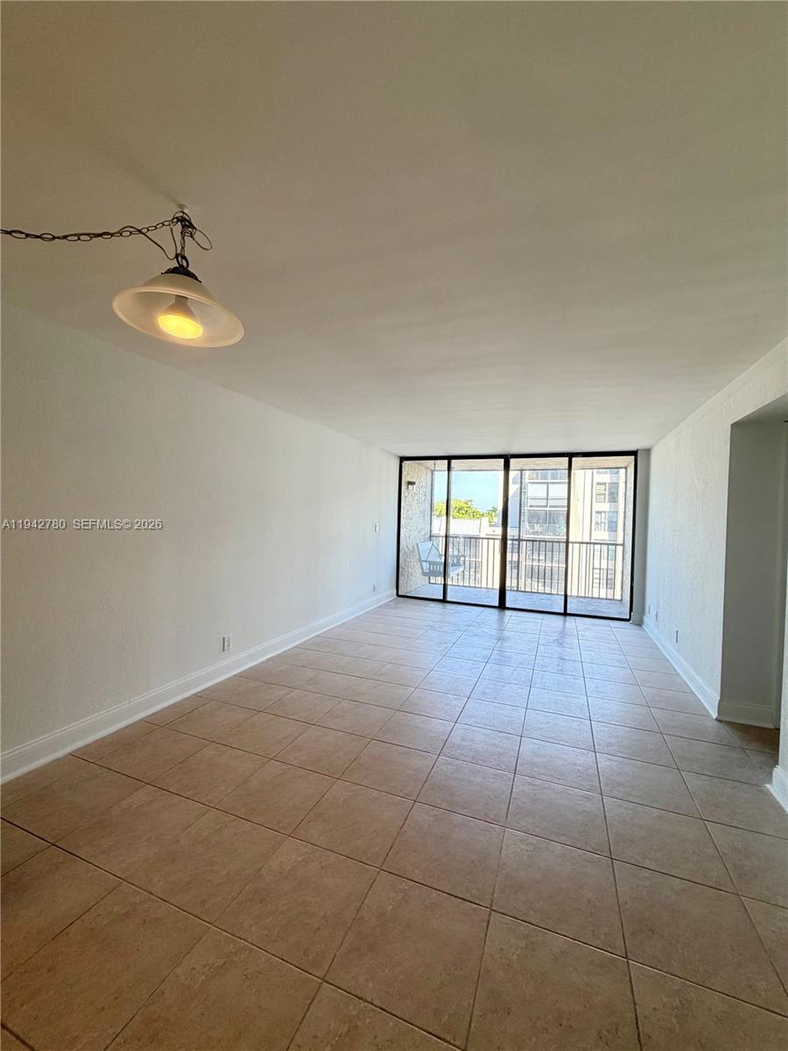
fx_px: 425
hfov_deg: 85.7
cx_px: 394
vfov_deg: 102.1
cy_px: 526
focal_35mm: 14
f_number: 2.2
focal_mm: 2.22
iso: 80
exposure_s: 1/120
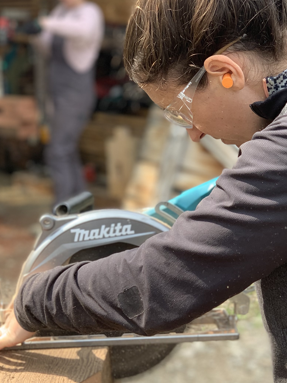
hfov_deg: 14.6
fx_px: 1117
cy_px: 289
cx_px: 173
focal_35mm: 101
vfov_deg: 19.3
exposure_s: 1/194
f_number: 2.4
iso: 16
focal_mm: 6
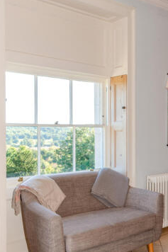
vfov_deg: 45.4
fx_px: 301
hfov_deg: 31.1
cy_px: 139
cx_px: 78
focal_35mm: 43
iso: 250
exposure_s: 1/80
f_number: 6.3
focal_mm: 35
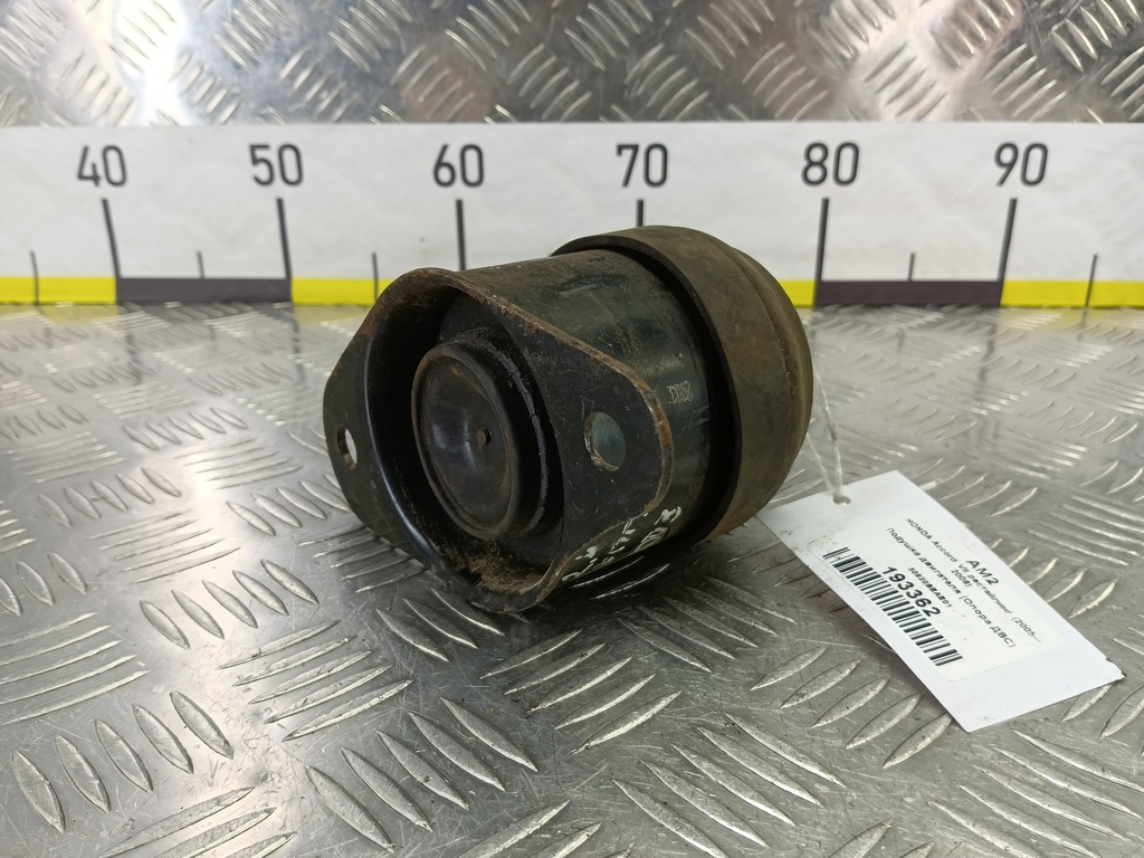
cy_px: 429
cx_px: 572
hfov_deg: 73.9
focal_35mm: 23
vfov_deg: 58.9
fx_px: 760
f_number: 1.6
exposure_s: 1/50
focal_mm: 4.11
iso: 143
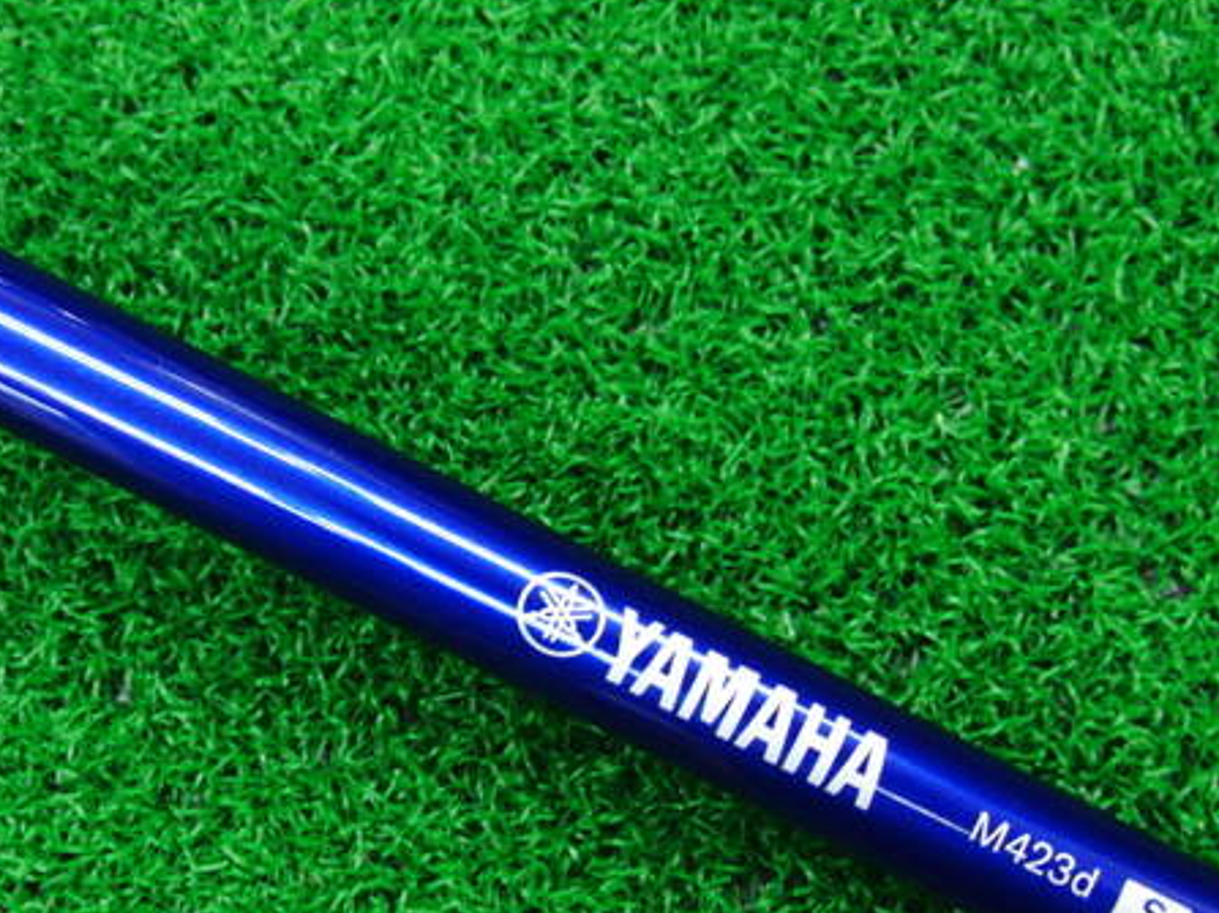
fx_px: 1866
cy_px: 591
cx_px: 505
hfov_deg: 36.1
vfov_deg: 27.4
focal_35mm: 53
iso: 400
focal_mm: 6.42
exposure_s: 1/25
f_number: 3.6
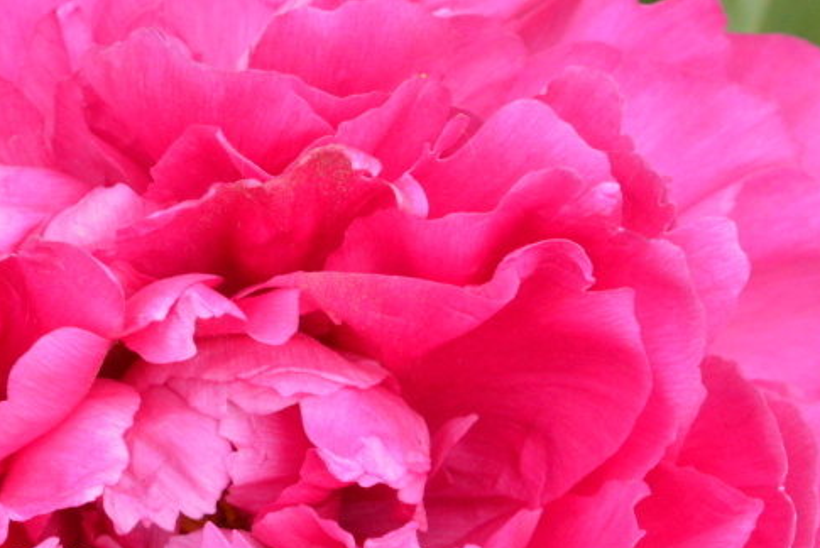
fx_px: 7568
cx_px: 213
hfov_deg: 6.2
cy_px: 495
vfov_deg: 4.1
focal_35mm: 332
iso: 2500
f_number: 18
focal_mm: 105
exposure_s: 1/250
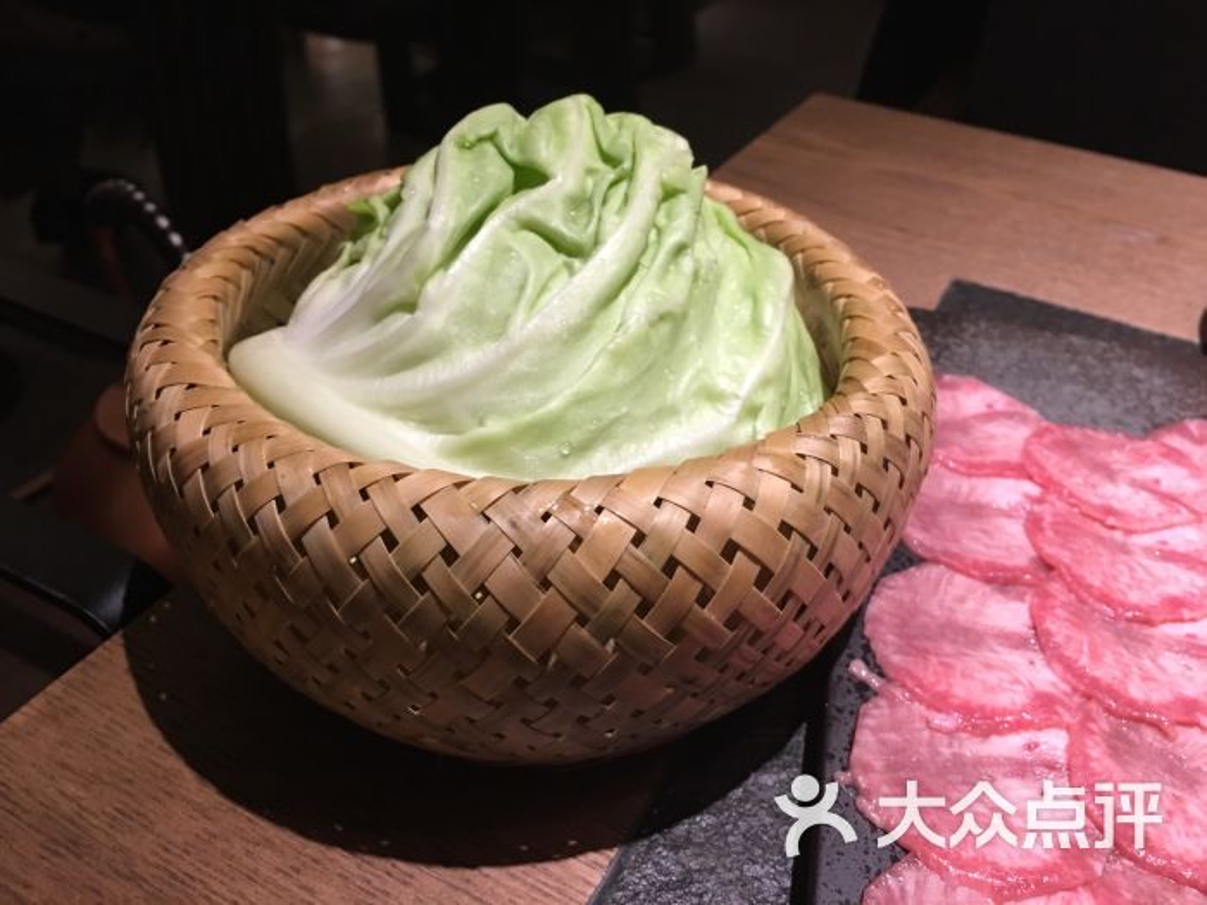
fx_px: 1011
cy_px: 452
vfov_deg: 48.2
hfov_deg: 61.7
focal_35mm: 29
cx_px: 604
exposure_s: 1/17
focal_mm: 4.15
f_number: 2.2
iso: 80
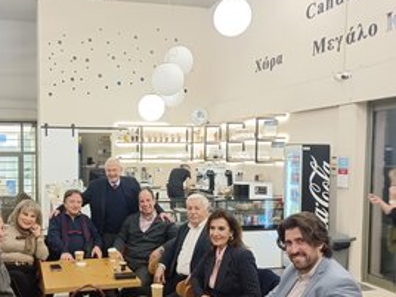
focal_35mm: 35
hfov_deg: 51.3
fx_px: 400
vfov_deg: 40.6
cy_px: 175
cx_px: 122
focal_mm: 4.71
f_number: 1.79
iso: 1081
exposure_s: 1/33.3
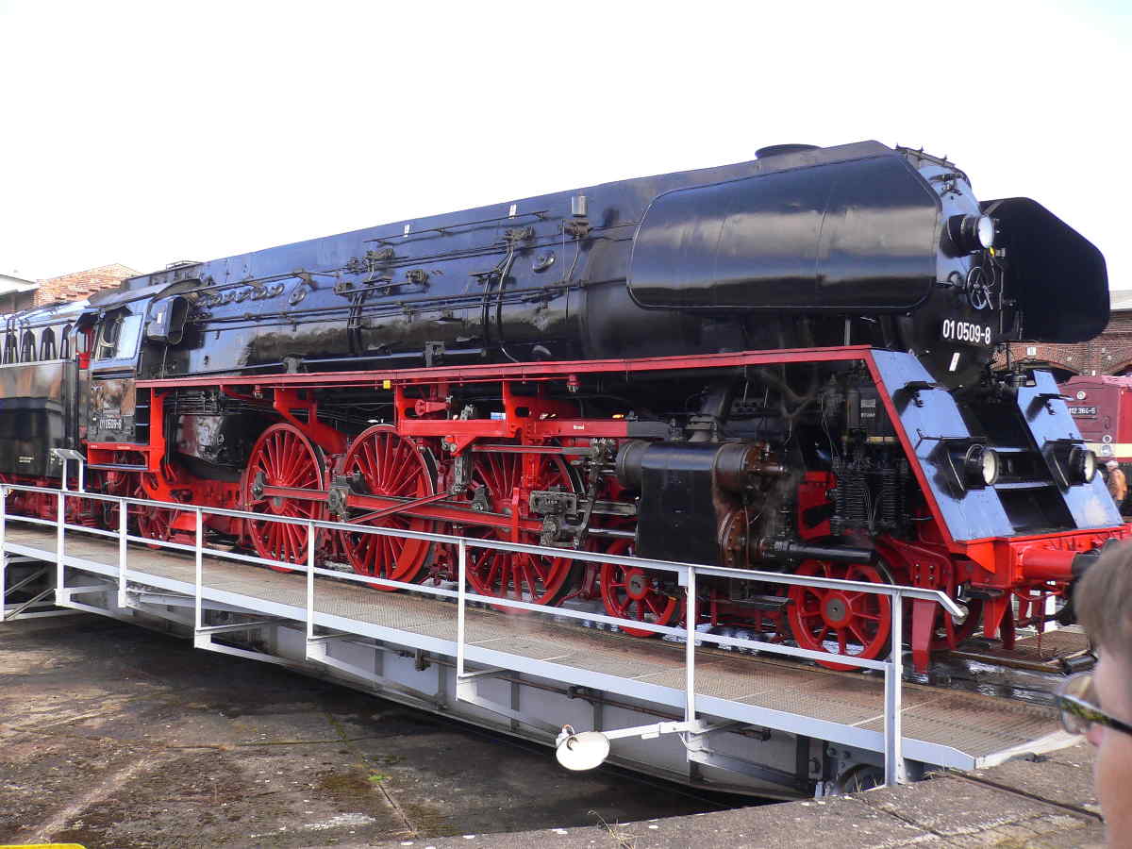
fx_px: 1145
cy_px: 424
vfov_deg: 40.7
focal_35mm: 35
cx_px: 566
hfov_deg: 52.6
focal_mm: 5.8
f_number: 2.8
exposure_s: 1/250
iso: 100
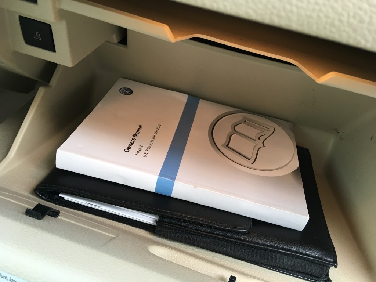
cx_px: 188
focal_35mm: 29
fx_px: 315
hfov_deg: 61.7
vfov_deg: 48.2
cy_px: 141
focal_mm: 4.15
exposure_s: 1/30
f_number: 2.2
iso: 32
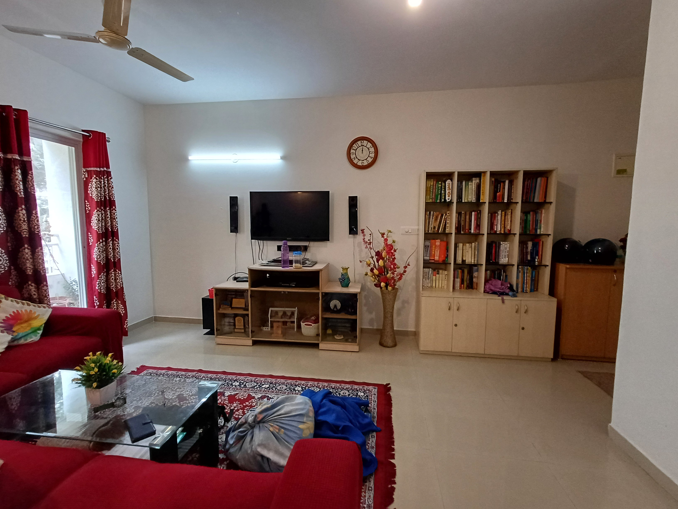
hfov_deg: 94.5
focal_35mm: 16
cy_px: 254
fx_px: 313
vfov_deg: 78.1
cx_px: 339
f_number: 2.2
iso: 160
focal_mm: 1.64
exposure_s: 1/50
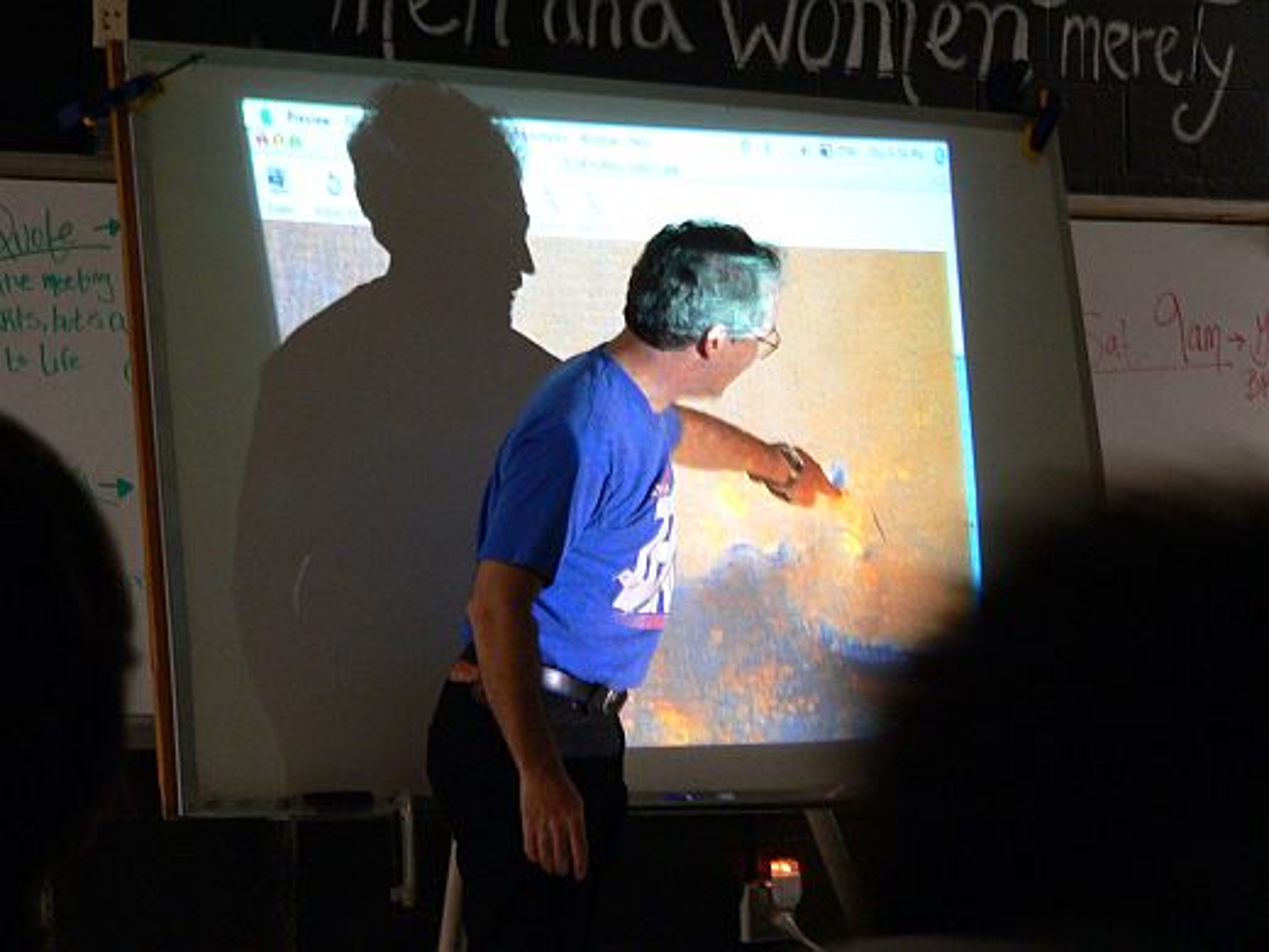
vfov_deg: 11.8
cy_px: 476
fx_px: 4619
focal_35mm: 126
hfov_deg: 15.6
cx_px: 634
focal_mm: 20.9
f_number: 2.8
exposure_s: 1/4
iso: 200
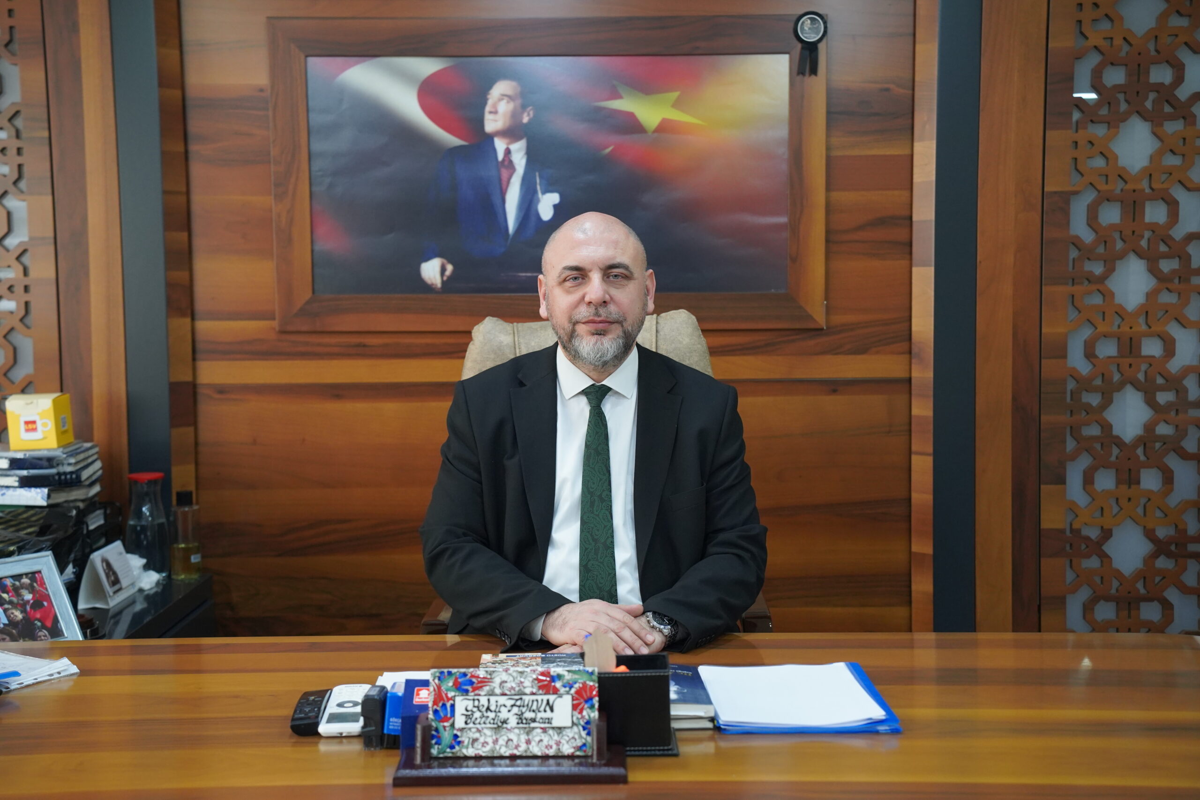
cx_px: 600
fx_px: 1533
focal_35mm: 46
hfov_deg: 42.7
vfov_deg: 29.2
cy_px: 400
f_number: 4
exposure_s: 1/160
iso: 2500
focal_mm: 46
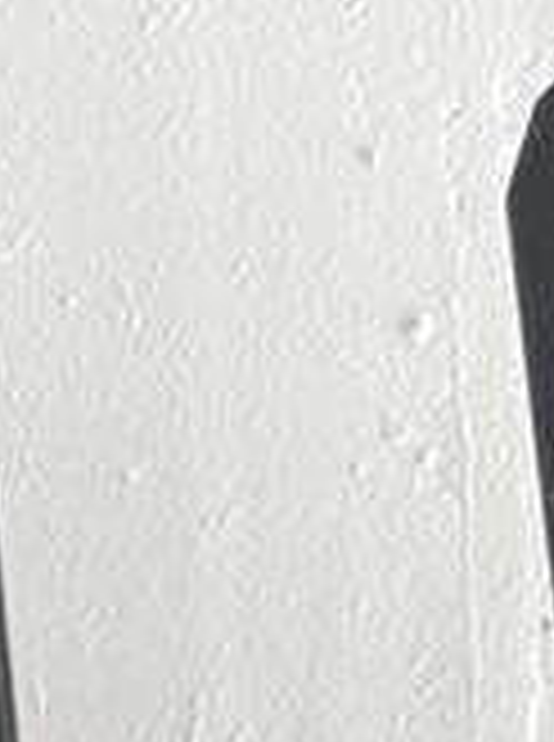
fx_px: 3749
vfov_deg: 8.6
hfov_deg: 7.7
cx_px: -878
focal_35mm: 175
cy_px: 2478
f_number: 1.78
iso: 64
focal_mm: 6.76
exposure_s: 1/121
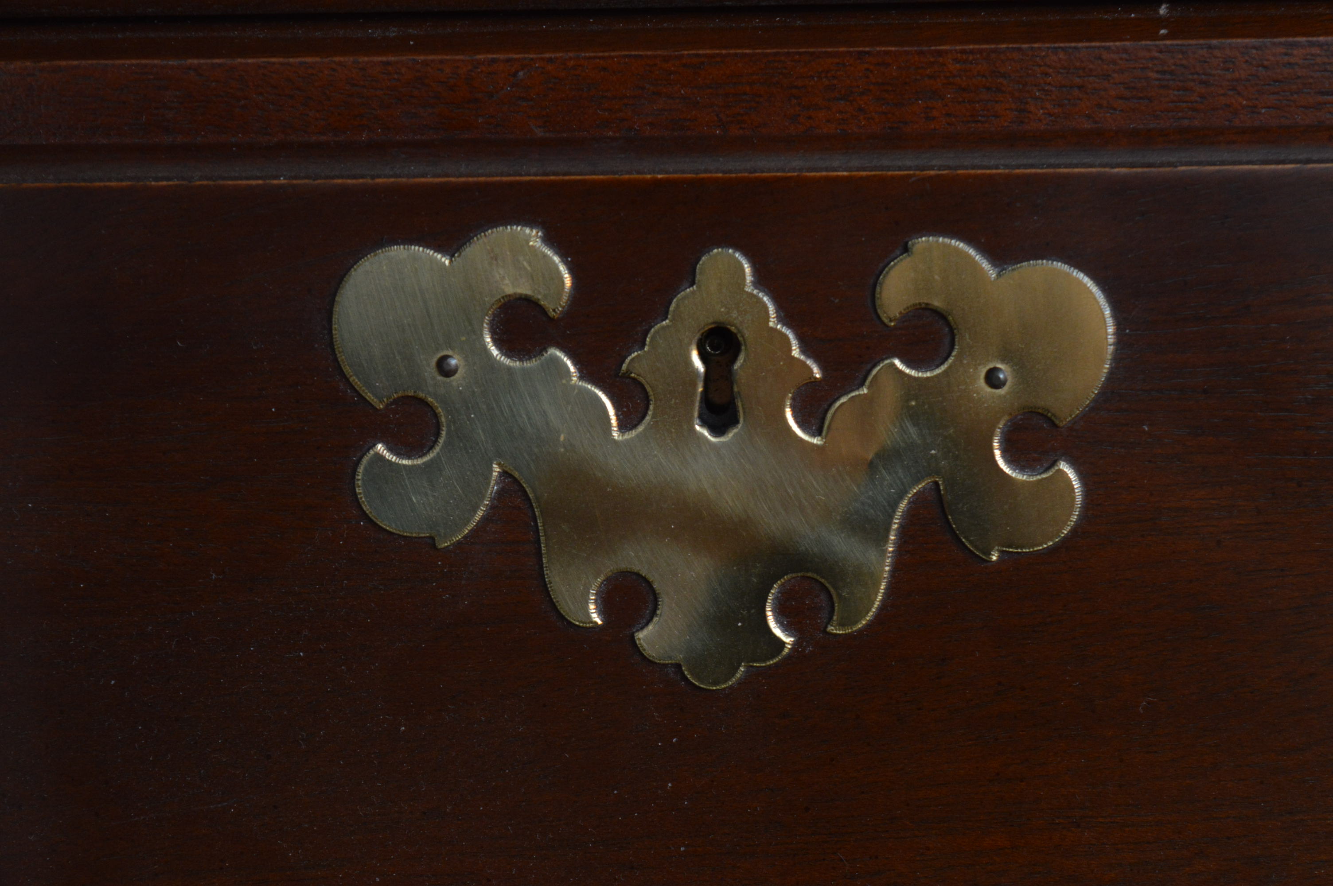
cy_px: 443
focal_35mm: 82
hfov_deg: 24.6
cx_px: 666
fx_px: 3052
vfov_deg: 16.5
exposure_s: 1/50
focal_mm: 55
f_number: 5.6
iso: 800
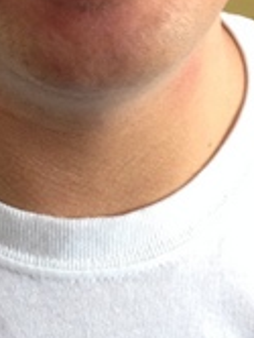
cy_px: -71
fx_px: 1239
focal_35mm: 127
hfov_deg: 11.7
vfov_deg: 15.0
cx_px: 59
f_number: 2.4
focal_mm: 4.12
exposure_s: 1/20
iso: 125
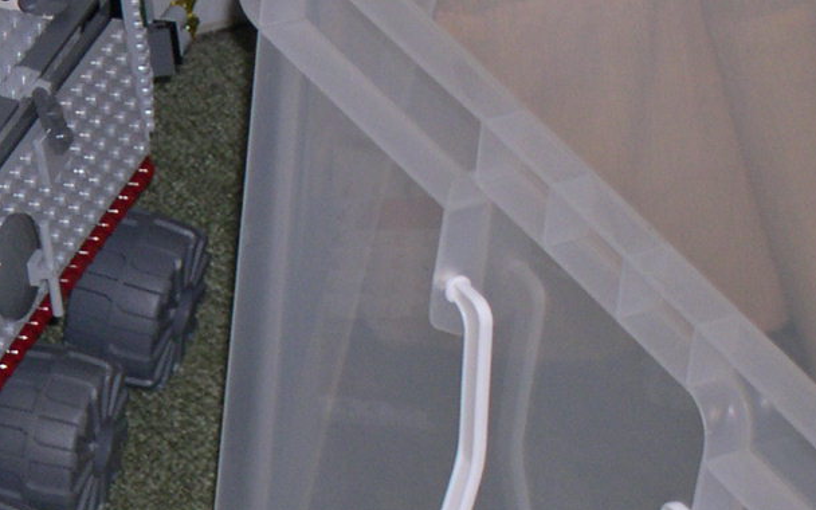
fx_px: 7072
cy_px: 451
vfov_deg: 4.1
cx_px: -195
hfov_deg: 6.6
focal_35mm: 318
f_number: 4.9
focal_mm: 24
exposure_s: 1/60
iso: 193
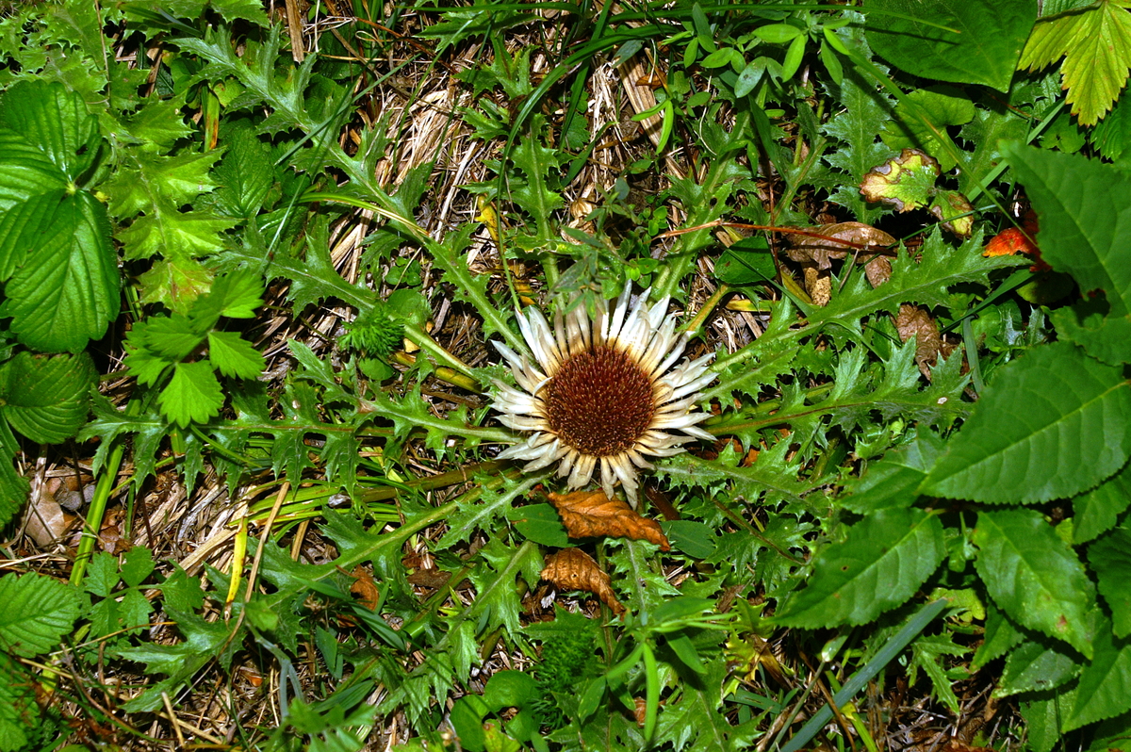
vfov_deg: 11.4
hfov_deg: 17.1
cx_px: 566
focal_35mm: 120
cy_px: 376
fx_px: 3767
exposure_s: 1/125
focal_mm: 80
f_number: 18
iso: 100
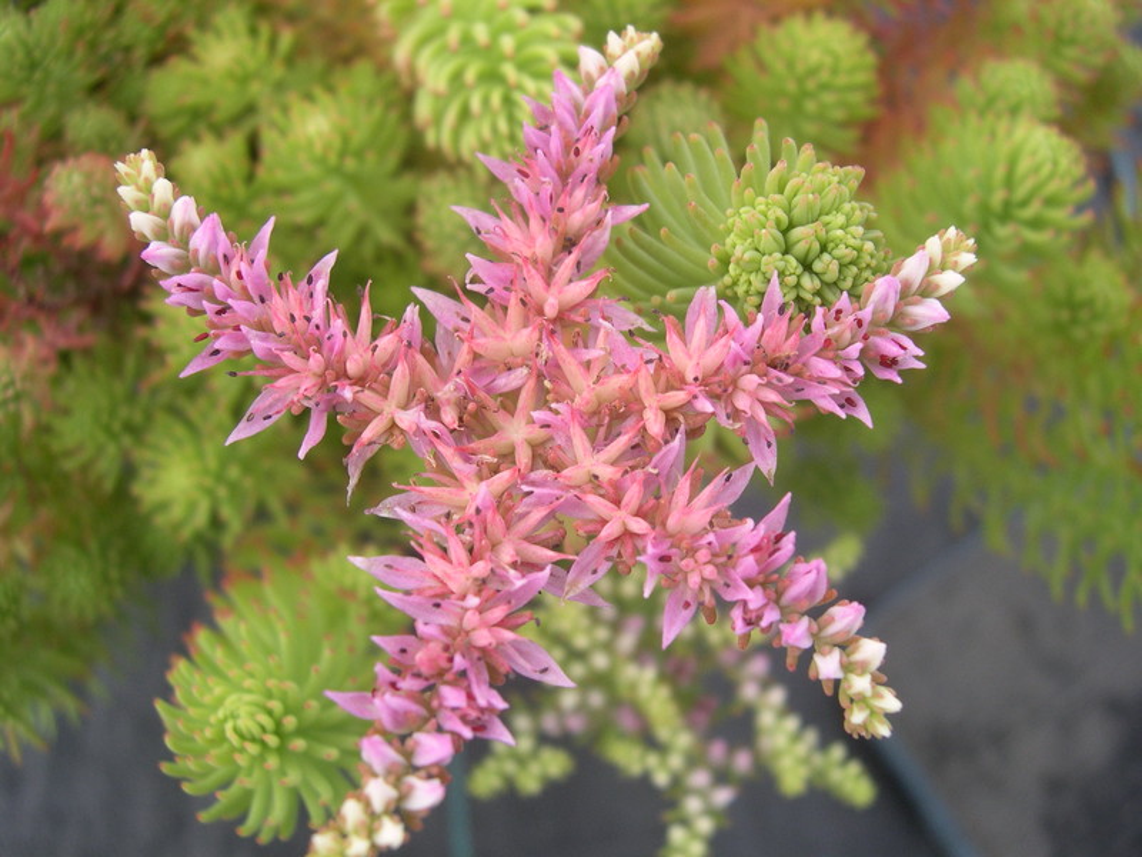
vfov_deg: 37.7
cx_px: 571
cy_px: 428
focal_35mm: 38
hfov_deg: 49.0
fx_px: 1254
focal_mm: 8
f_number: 2.8
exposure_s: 1/371
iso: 100
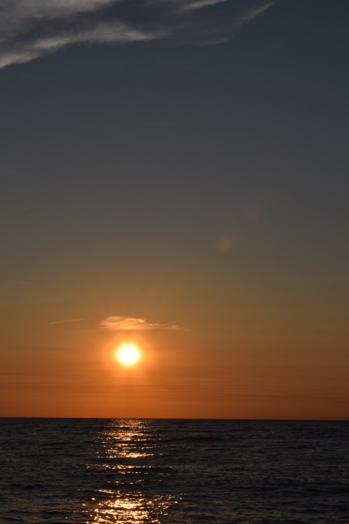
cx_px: 172
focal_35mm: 74
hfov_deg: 18.4
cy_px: 303
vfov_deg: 27.3
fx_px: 1077
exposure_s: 1/800
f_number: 14
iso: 200
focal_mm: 40
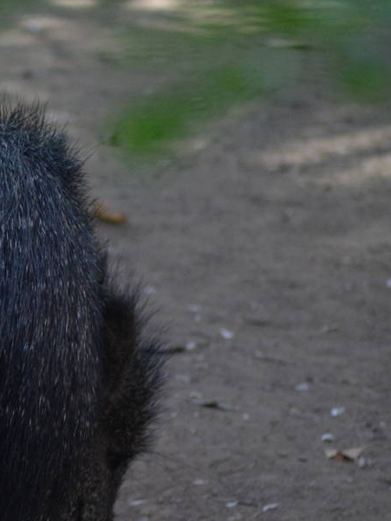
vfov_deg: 2.7
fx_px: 11247
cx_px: -302
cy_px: 384
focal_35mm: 746
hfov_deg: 2.0
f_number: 4.8
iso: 1000
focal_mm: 195
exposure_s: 1/500
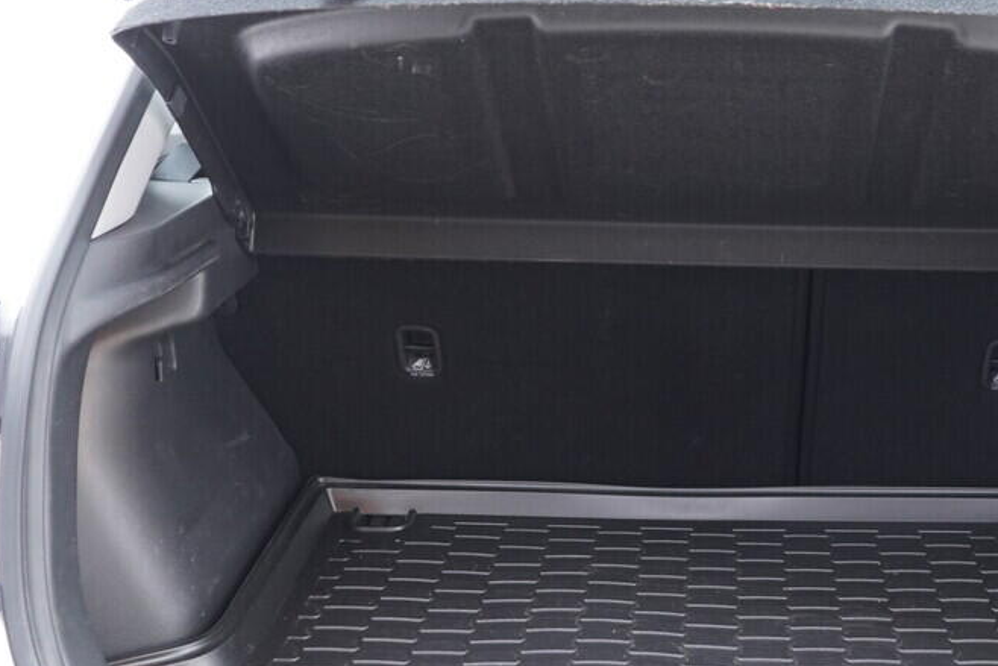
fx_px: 1553
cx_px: 708
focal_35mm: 56
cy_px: 436
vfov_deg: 24.1
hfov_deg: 35.1
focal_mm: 24
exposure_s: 1/40
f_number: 2.8
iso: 800
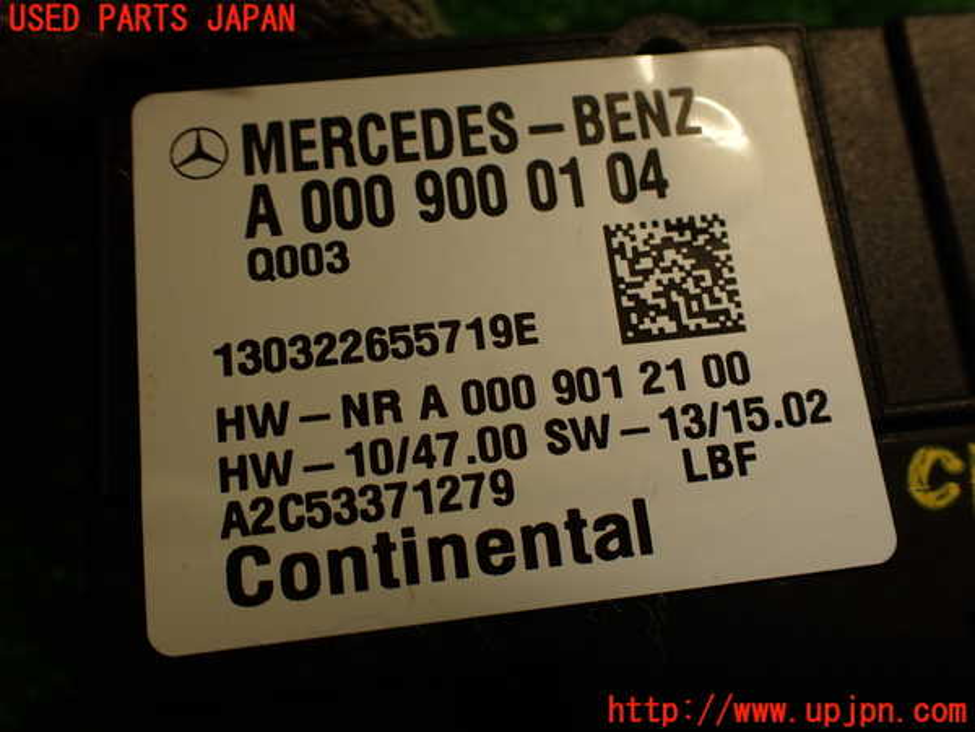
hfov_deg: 56.8
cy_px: 366
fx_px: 901
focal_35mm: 32
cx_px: 488
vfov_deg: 44.2
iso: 160
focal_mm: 5.79
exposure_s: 1/60
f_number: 2.4
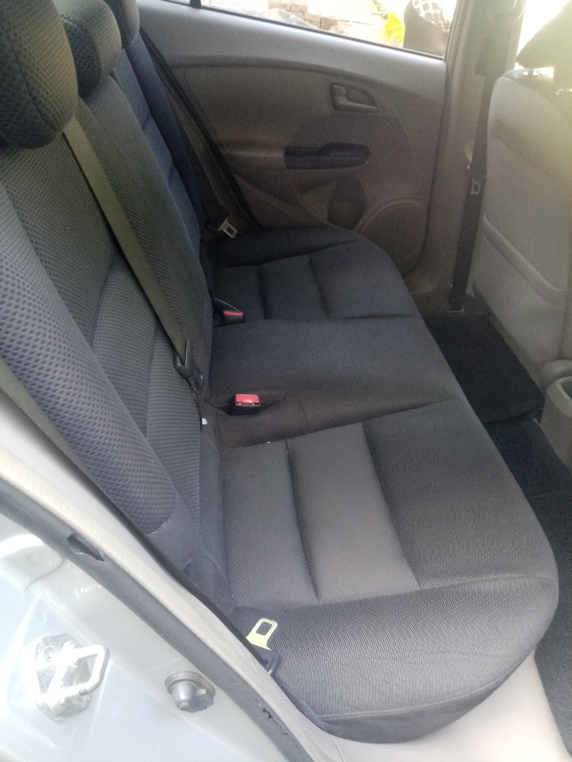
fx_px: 573
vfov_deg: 67.3
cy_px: 381
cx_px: 286
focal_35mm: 26
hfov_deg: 53.1
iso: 349
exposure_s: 1/33.3
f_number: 1.8
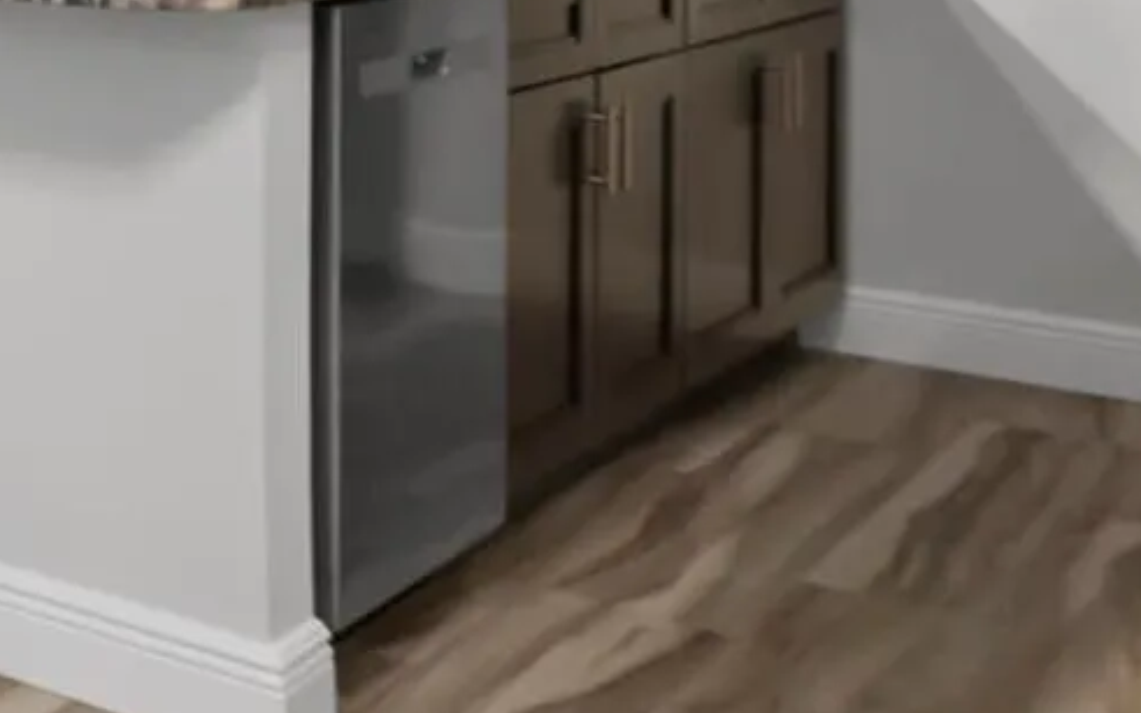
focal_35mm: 68
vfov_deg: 18.0
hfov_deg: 21.0
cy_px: -196
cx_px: -897
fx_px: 2115
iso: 1600
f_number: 8
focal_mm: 16
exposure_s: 1/1.67
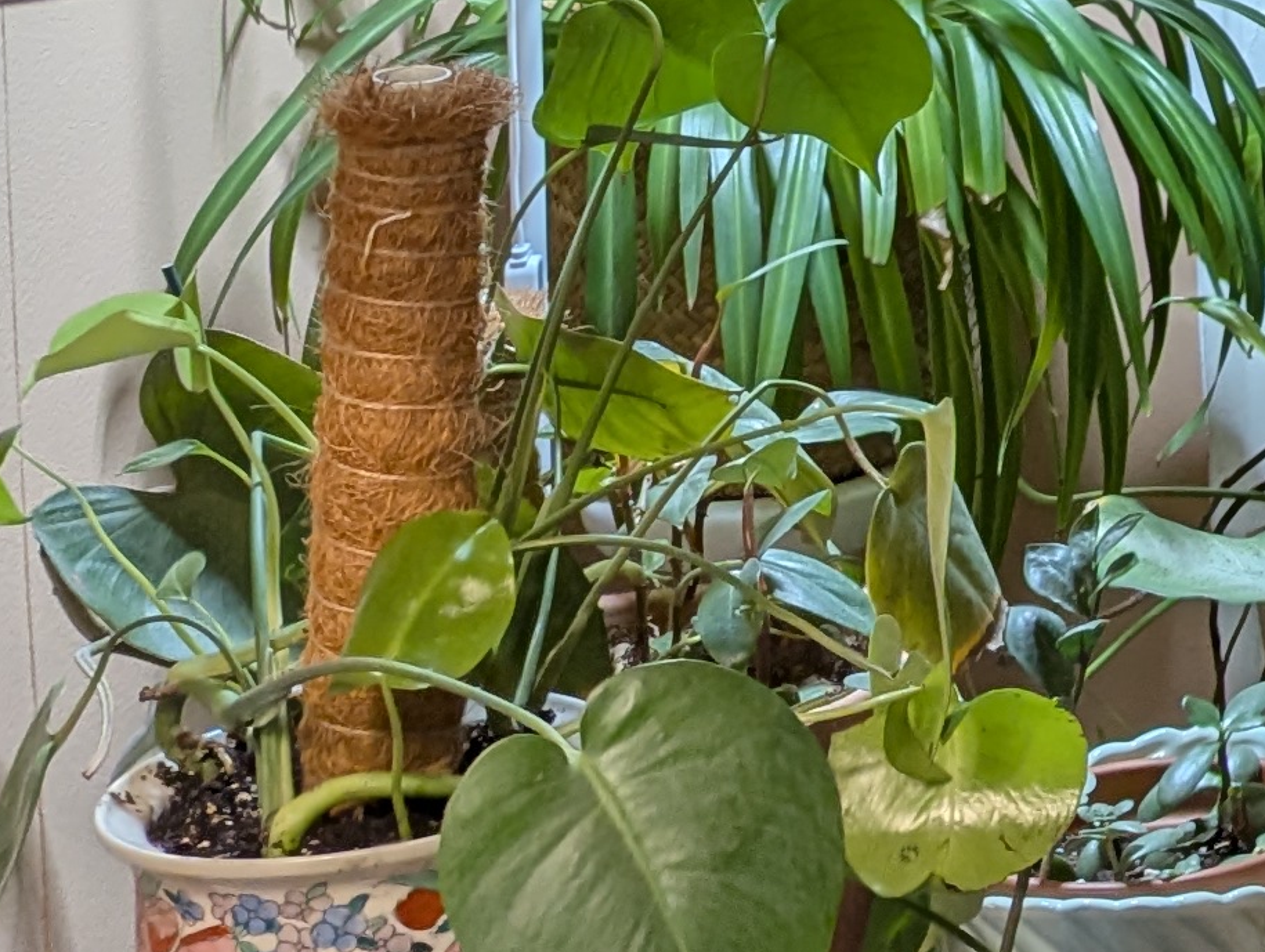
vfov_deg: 12.9
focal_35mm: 107
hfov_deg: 14.9
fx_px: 3916
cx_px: 2567
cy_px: -622
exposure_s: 1/24
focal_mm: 6.81
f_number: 1.85
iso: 60
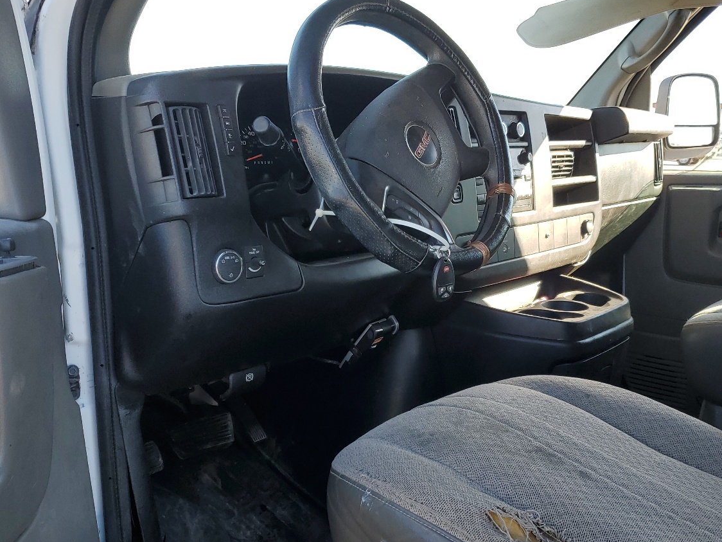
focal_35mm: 37
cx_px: 380
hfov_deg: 50.1
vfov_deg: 38.5
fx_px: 772
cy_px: 327
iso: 50
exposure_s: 1/400
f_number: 1.5
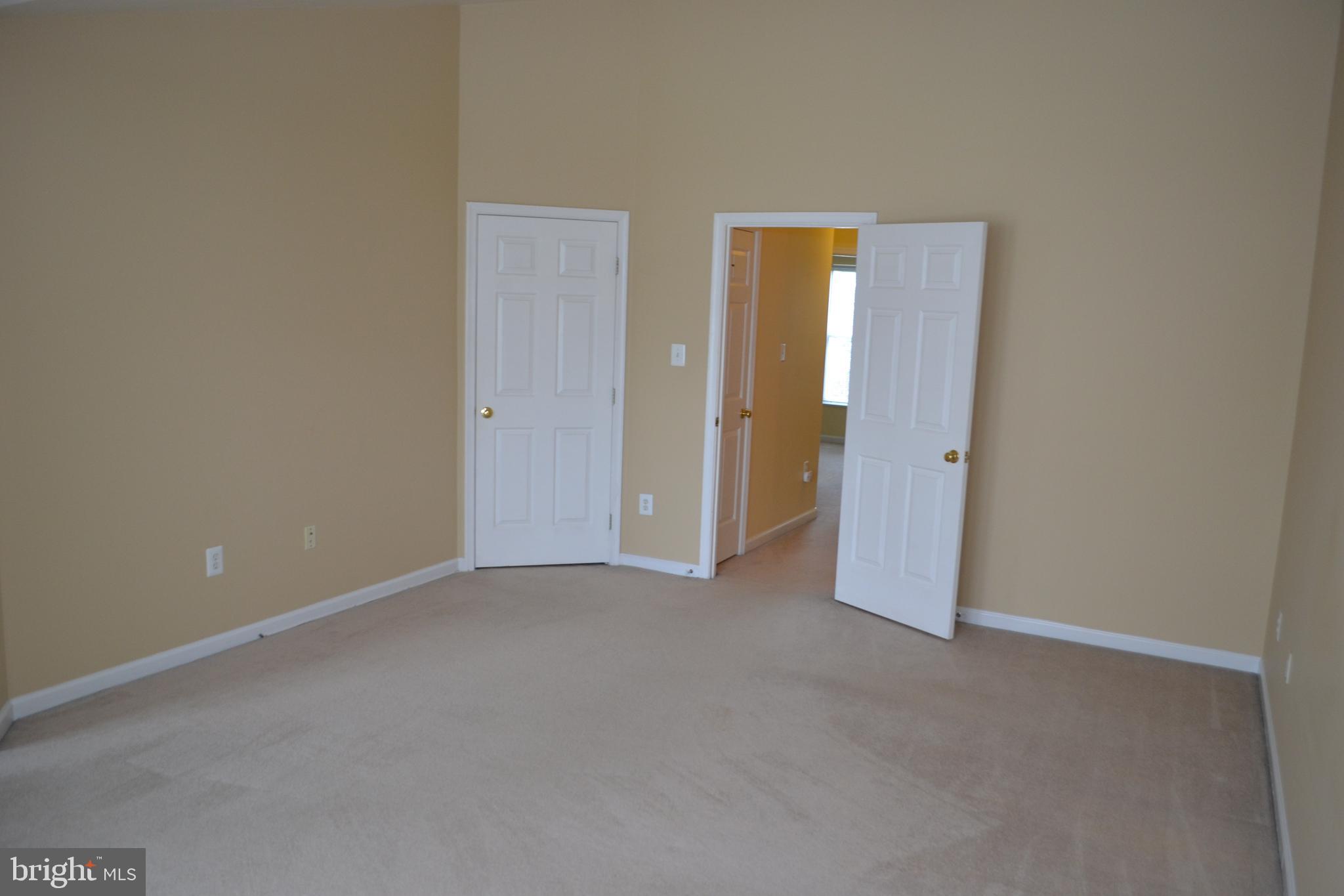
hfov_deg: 67.4
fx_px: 1008
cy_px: 448
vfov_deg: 47.9
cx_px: 672
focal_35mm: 27
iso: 500
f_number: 3.5
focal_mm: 18
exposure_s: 1/60
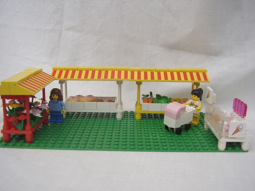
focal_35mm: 30
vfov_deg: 46.8
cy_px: 96
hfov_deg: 60.0
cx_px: 128
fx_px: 221
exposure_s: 1/148
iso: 71
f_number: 2.9
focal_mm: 5.8
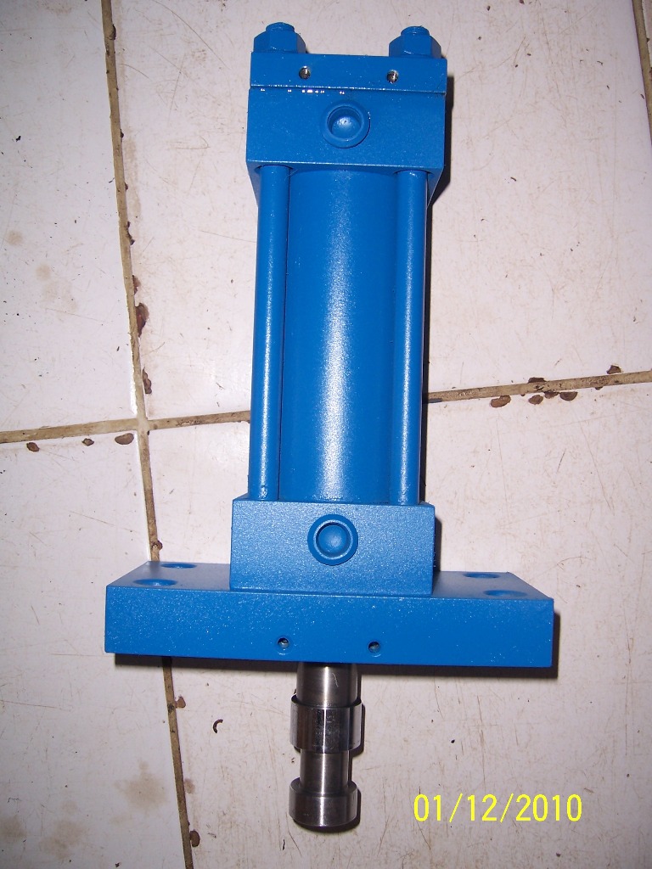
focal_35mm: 36
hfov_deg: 39.7
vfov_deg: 51.4
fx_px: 904
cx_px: 326
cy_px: 434
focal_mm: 6
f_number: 3
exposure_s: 1/60
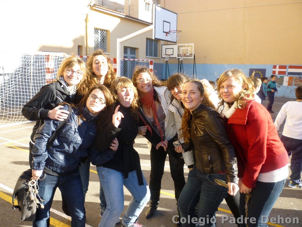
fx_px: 253
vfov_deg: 48.2
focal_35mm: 29
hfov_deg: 61.7
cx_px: 151
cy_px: 114
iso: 80
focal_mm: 5.2
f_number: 3.3
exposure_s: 1/125
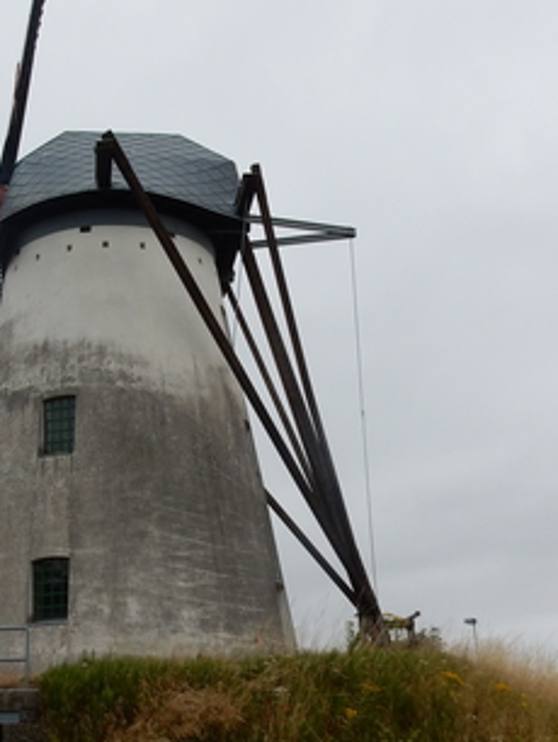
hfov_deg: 29.2
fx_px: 1052
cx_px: 136
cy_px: 383
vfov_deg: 38.9
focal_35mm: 49
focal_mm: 4.5
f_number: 3.7
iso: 125
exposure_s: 1/500
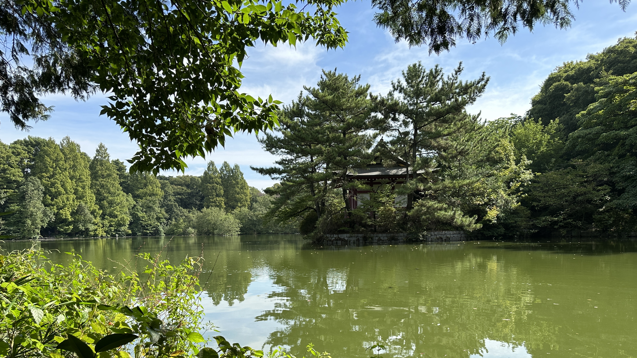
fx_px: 456
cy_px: 246
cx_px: 322
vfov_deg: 42.2
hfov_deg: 69.9
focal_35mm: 27
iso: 80
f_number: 1.78
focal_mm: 6.86
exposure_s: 1/1721
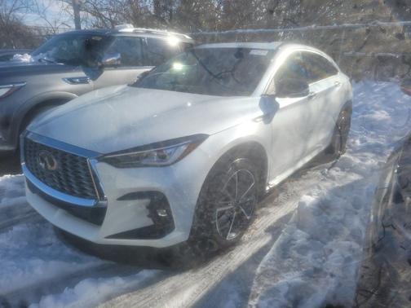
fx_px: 309
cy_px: 154
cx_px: 206
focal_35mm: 26
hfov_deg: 67.3
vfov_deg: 53.1
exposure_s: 1/3092
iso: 50
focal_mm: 5.4
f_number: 1.8
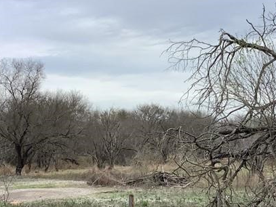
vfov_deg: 18.8
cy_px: 143
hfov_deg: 25.0
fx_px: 622
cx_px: 154
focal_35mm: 78
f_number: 2.4
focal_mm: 3.3
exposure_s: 1/926
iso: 25
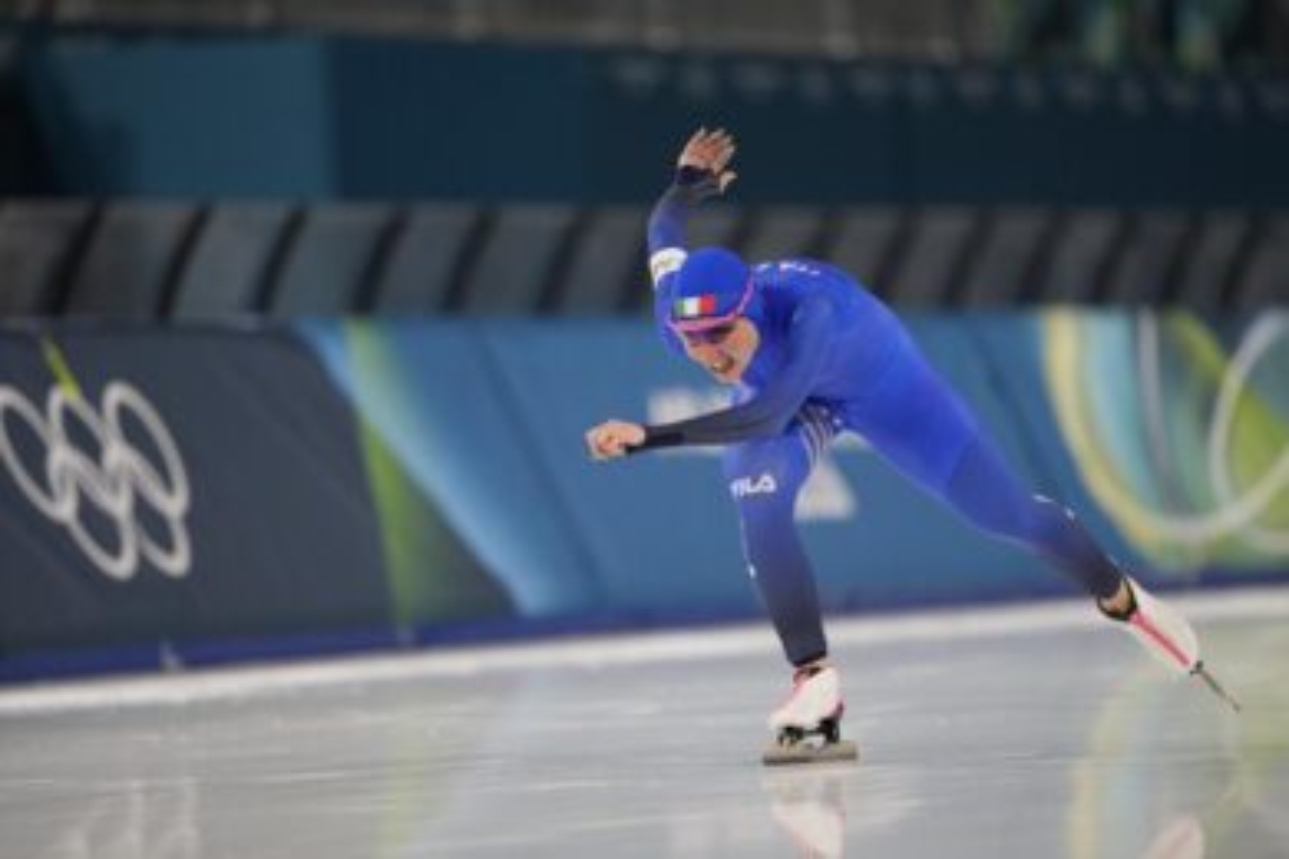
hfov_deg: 5.2
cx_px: 644
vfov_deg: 3.4
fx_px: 14321
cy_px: 430
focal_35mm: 400
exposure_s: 1/2000
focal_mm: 400
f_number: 2.8
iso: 2500
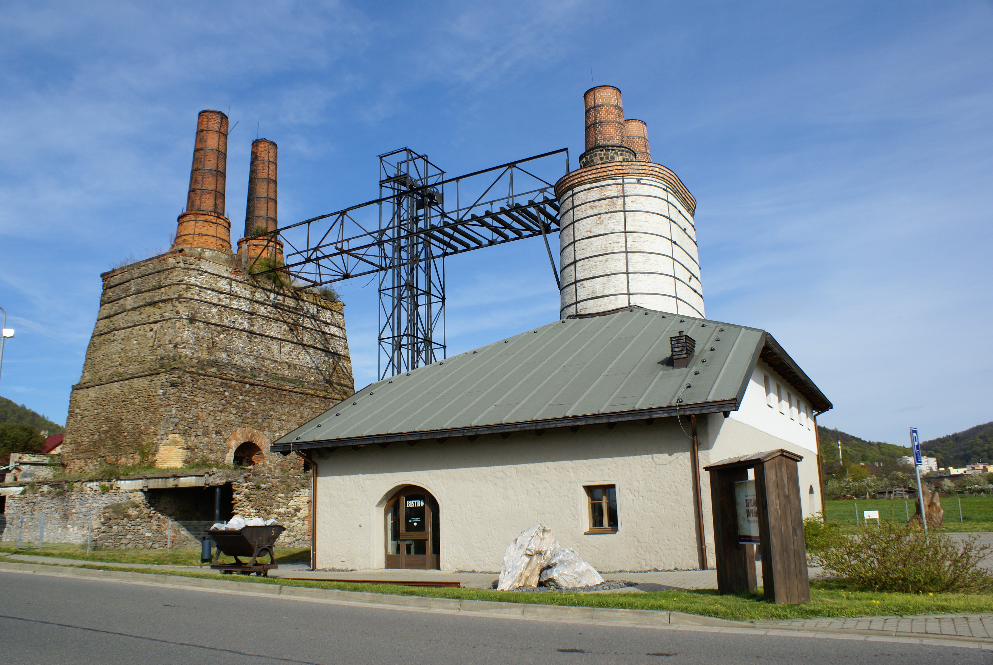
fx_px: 746
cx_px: 496
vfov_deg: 48.0
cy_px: 332
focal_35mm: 27
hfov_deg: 67.3
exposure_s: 1/200
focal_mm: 18
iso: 100
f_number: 10
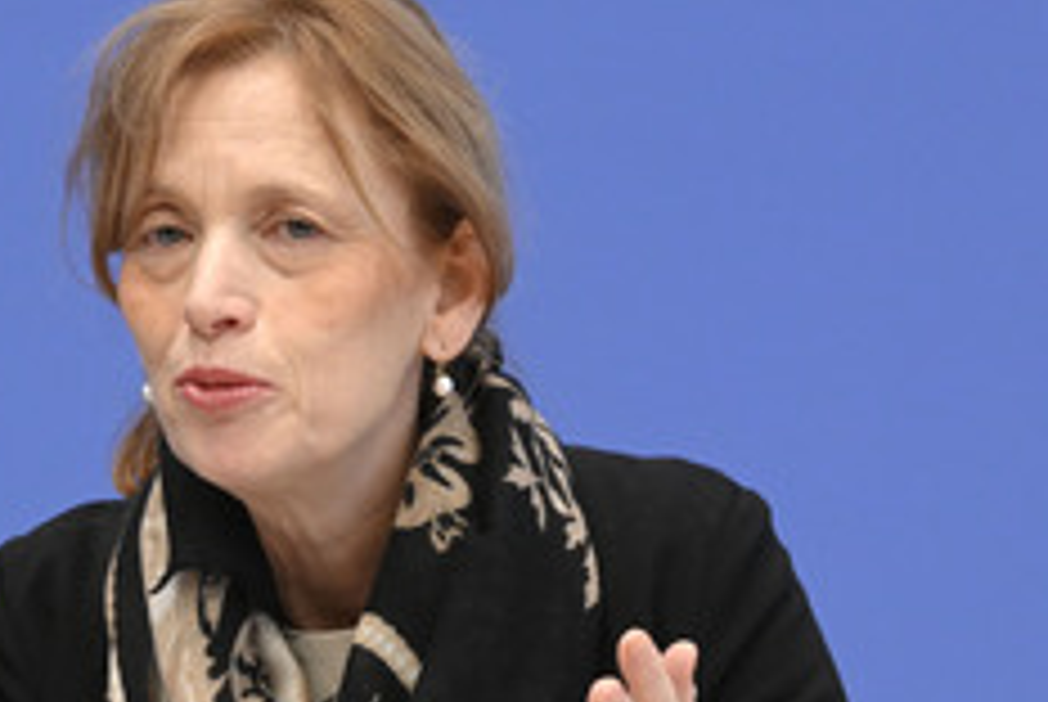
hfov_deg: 12.3
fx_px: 4838
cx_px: 263
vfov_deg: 8.3
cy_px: 526
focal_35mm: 166
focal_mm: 86
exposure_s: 1/500
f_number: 5.6
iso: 4000
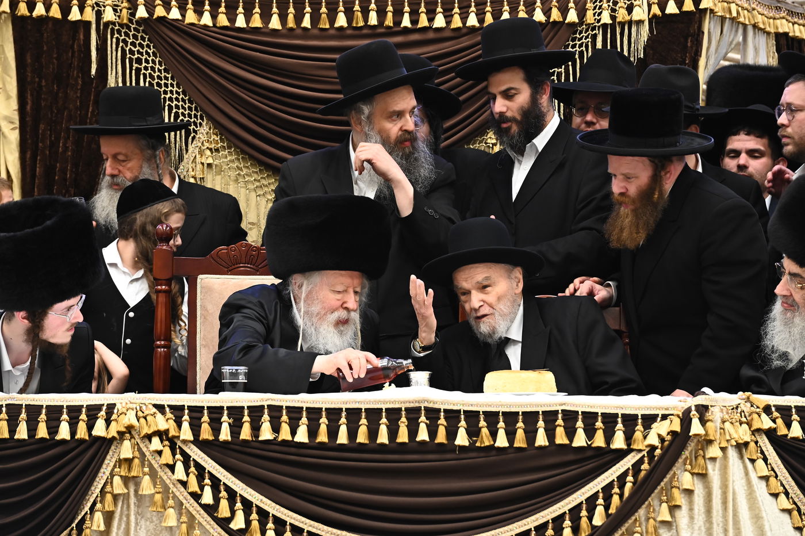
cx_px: 402
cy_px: 268
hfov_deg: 10.3
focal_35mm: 200
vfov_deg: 6.9
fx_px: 4470
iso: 2000
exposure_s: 1/125
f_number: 8
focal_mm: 200
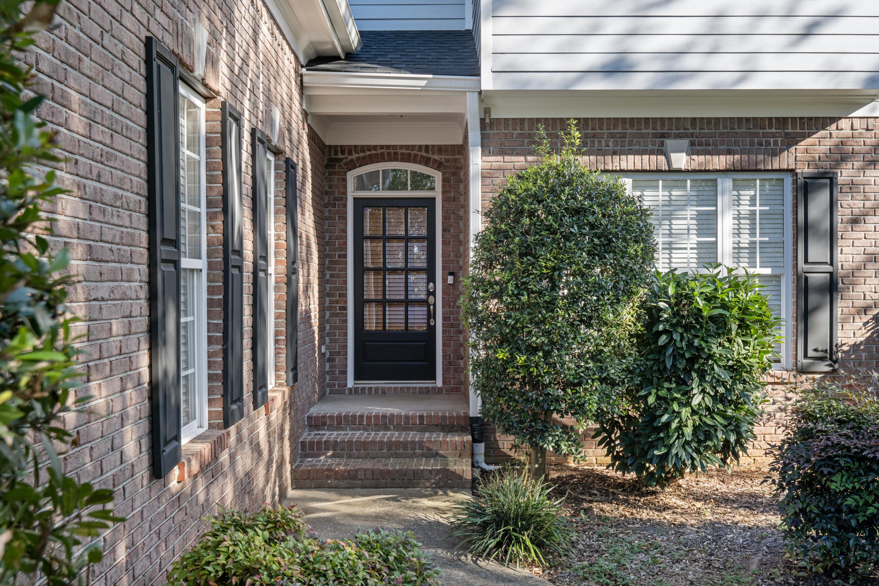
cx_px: 440
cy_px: 293
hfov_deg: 54.4
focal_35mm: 35
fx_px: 855
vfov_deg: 37.9
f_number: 11
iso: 100
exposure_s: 1/15
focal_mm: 35
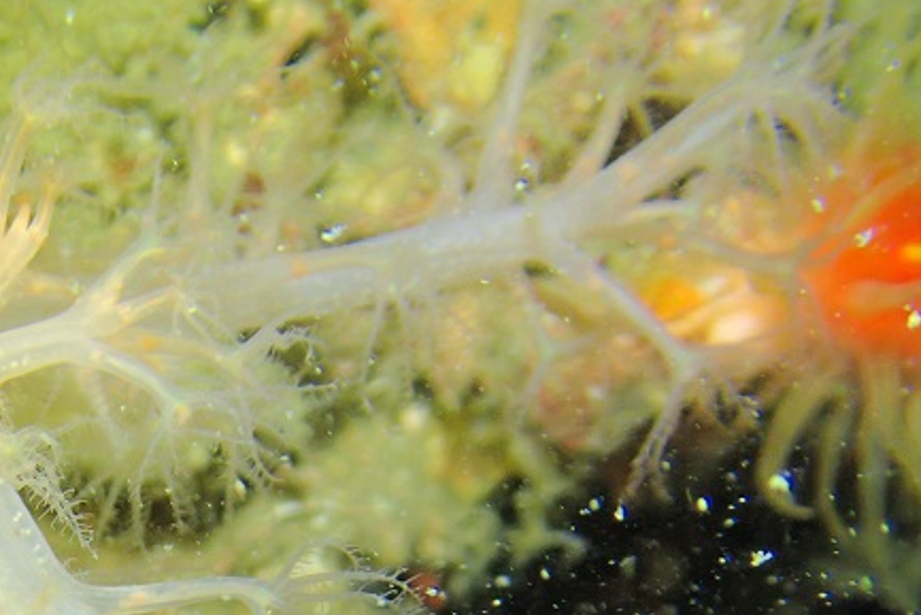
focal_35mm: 83
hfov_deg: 23.6
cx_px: 43
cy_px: 849
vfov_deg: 15.5
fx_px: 2124
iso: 100
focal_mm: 5.5
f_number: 3.2
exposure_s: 1/125
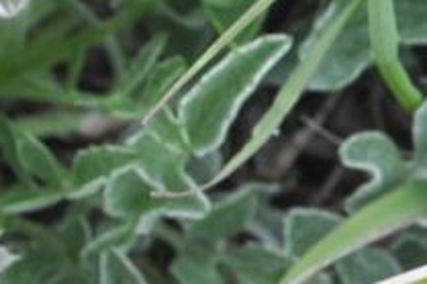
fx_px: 5535
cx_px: 879
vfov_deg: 2.9
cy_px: 191
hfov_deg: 4.4
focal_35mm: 467
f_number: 7.1
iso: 400
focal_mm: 50
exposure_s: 1/160
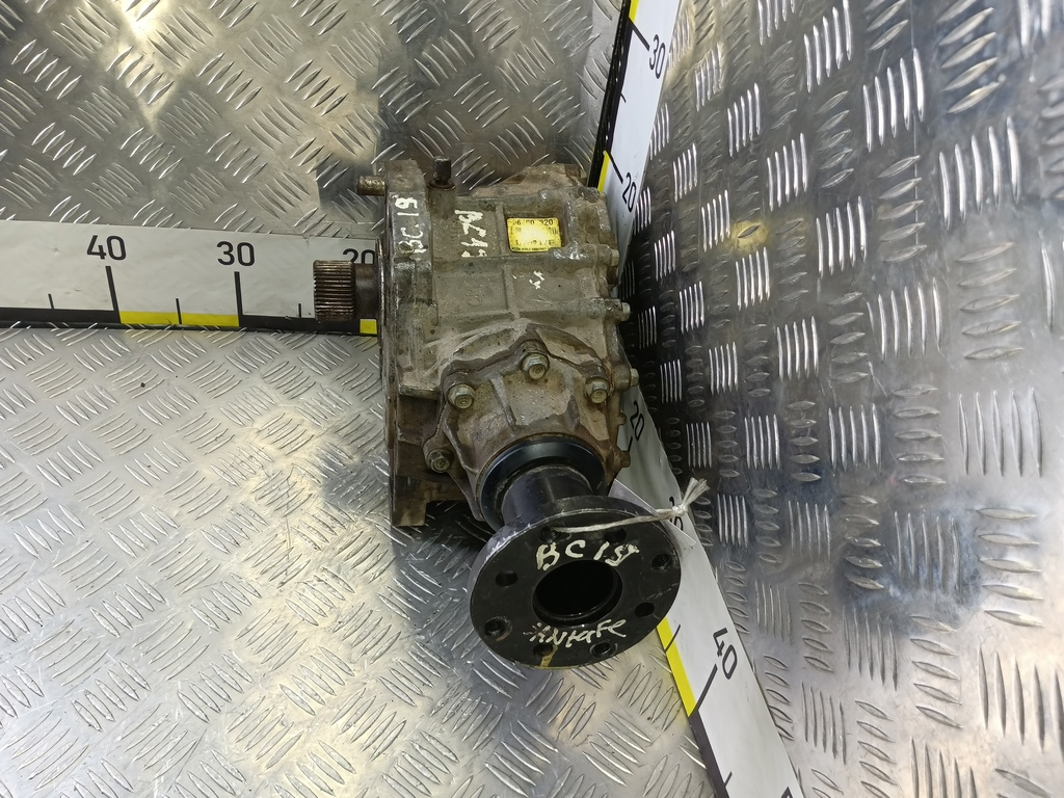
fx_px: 707
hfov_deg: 73.9
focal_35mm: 23
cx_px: 532
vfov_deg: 58.9
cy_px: 399
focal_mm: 4.11
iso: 168
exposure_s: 1/50
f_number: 1.6
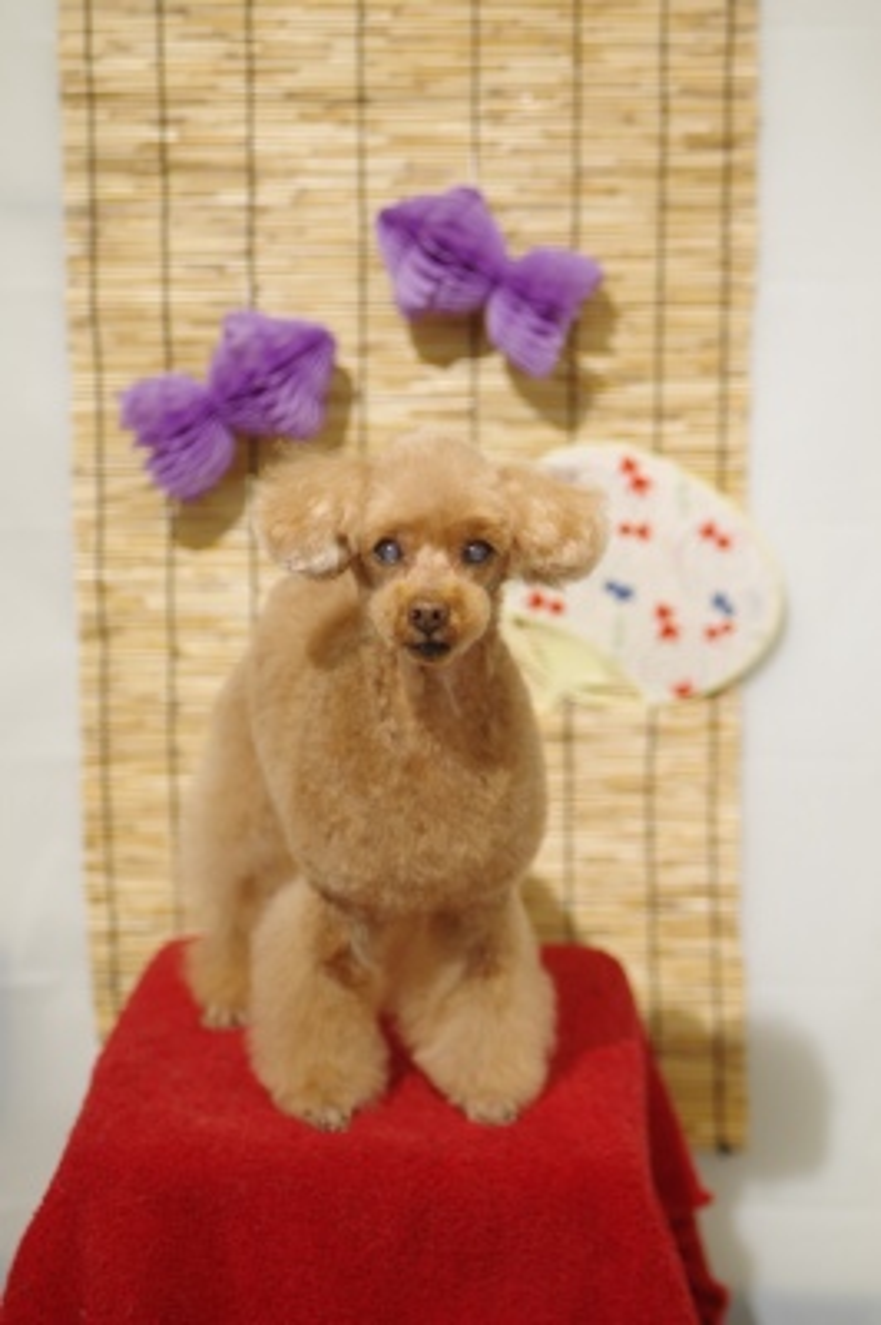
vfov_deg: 24.8
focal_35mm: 82
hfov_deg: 16.6
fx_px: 3015
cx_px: 440
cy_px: 662
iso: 320
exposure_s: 1/100
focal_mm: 55
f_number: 2.8
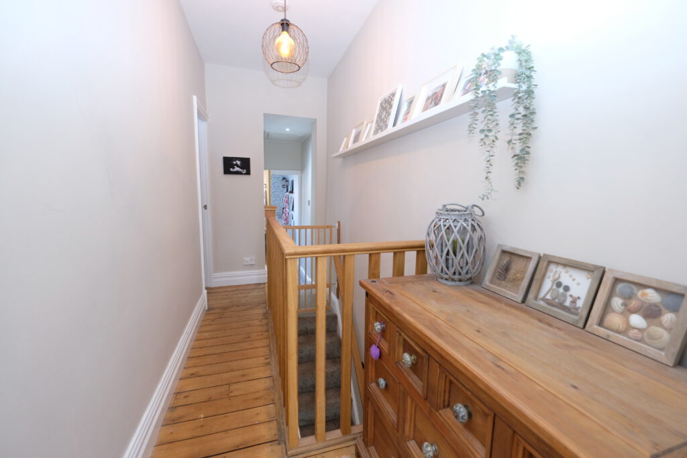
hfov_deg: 100.4
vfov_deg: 77.3
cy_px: 229
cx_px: 344
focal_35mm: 15
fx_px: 286
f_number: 4
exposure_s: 1/15
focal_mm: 10
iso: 800
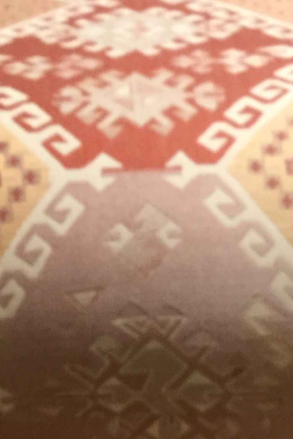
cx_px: 149
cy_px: 325
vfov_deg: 22.2
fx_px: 1111
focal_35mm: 91
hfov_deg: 15.0
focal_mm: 3.3
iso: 125
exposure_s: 1/33
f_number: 2.4
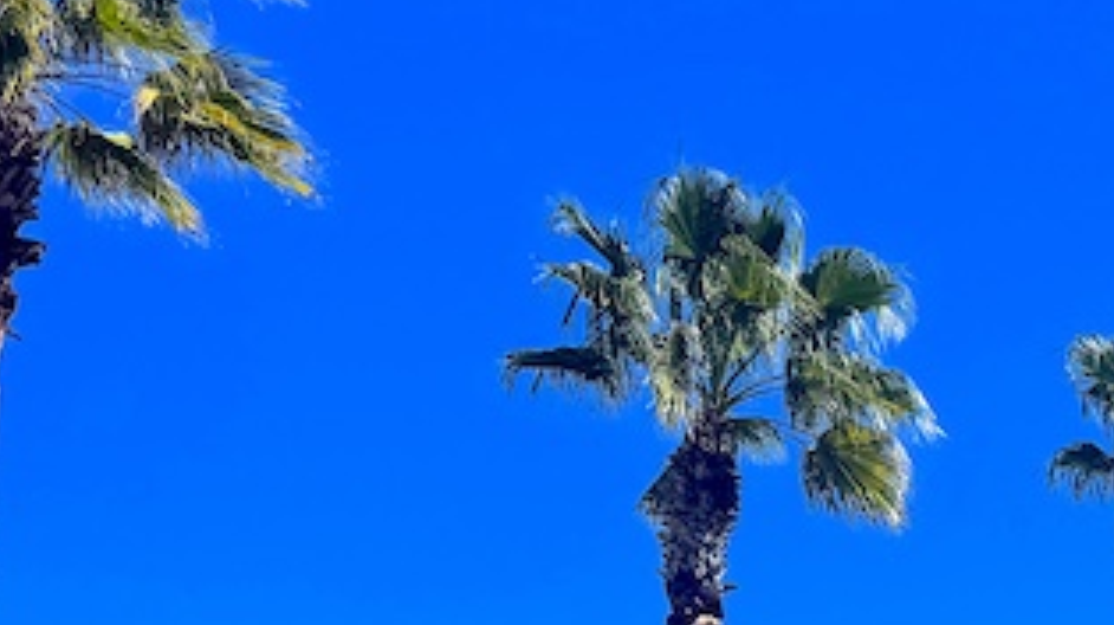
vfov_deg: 15.0
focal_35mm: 75
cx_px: 1572
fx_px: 2214
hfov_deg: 23.7
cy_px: 907
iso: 80
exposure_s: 1/5814
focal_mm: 6.76
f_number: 1.78
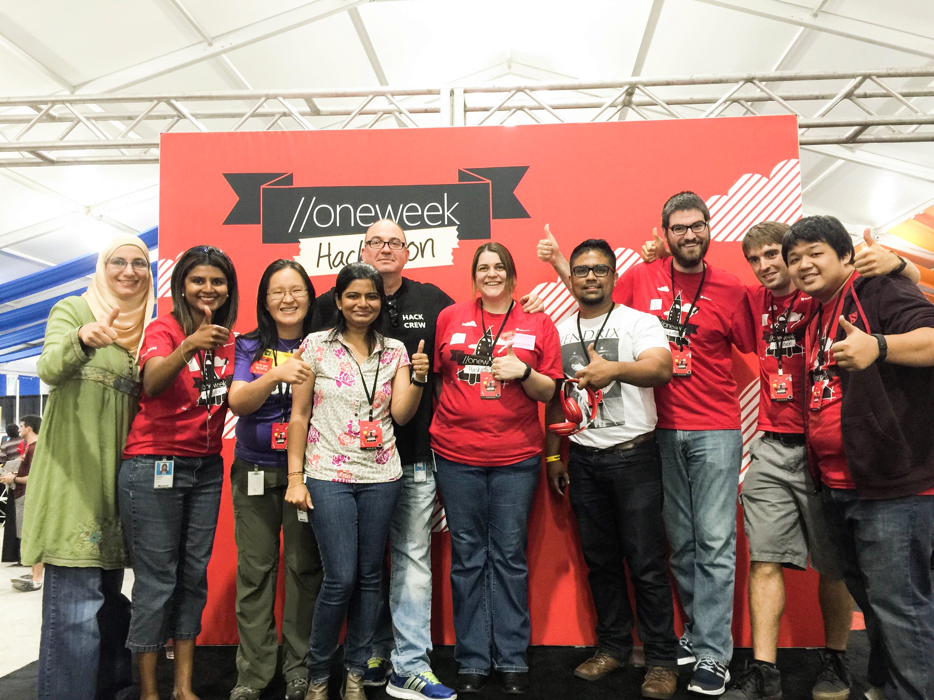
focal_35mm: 29
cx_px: 467
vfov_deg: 48.2
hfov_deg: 61.7
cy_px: 350
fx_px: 782
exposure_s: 1/15
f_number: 2.2
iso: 80
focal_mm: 4.15
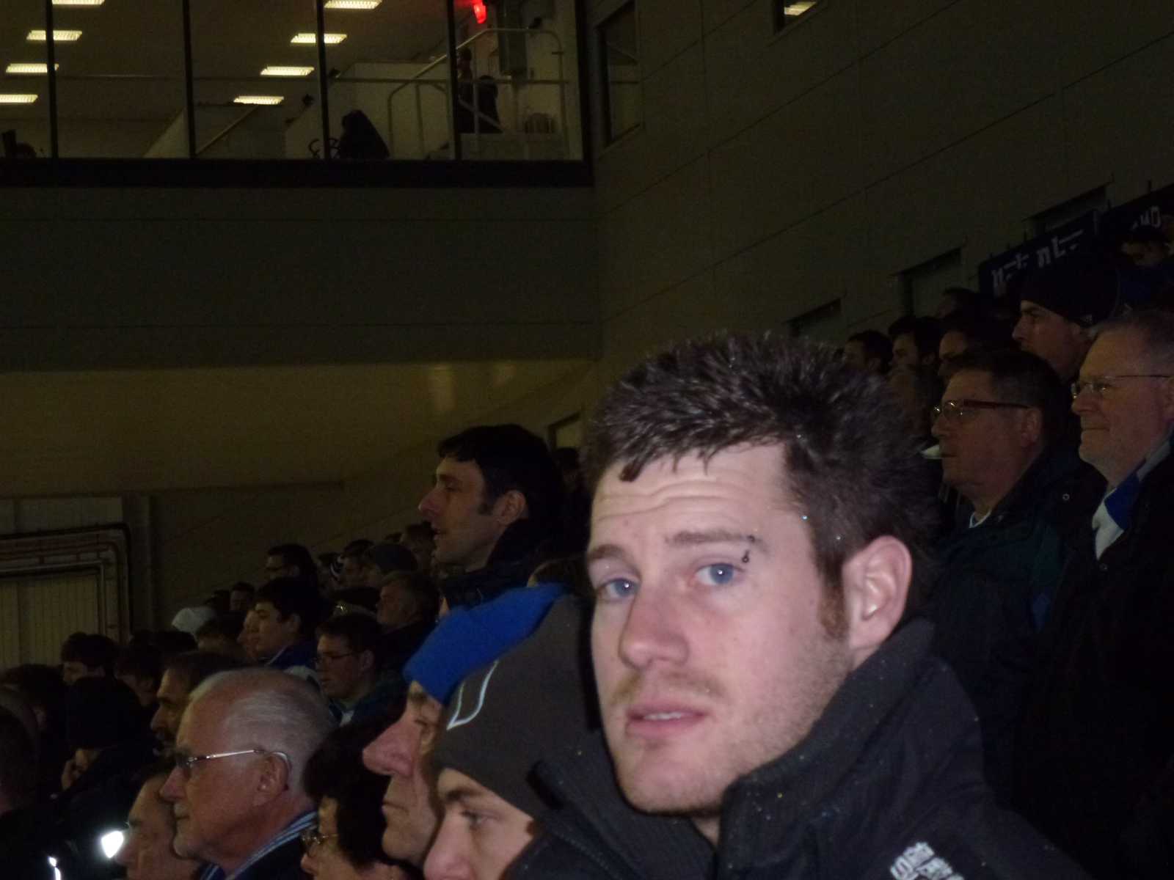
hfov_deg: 18.9
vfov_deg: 14.2
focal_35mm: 104
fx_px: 3527
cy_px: 440
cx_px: 587
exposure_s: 1/60
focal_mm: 18.7
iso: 500
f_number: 5
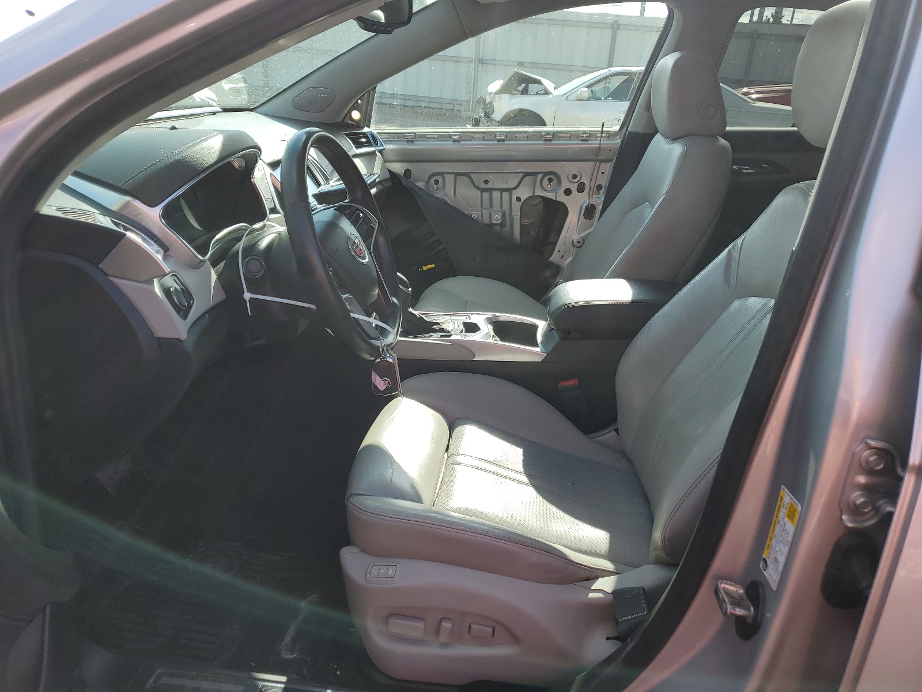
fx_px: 693
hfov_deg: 67.3
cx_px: 461
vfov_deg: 53.1
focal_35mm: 26
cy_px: 346
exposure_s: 1/1250
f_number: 1.5
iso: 50
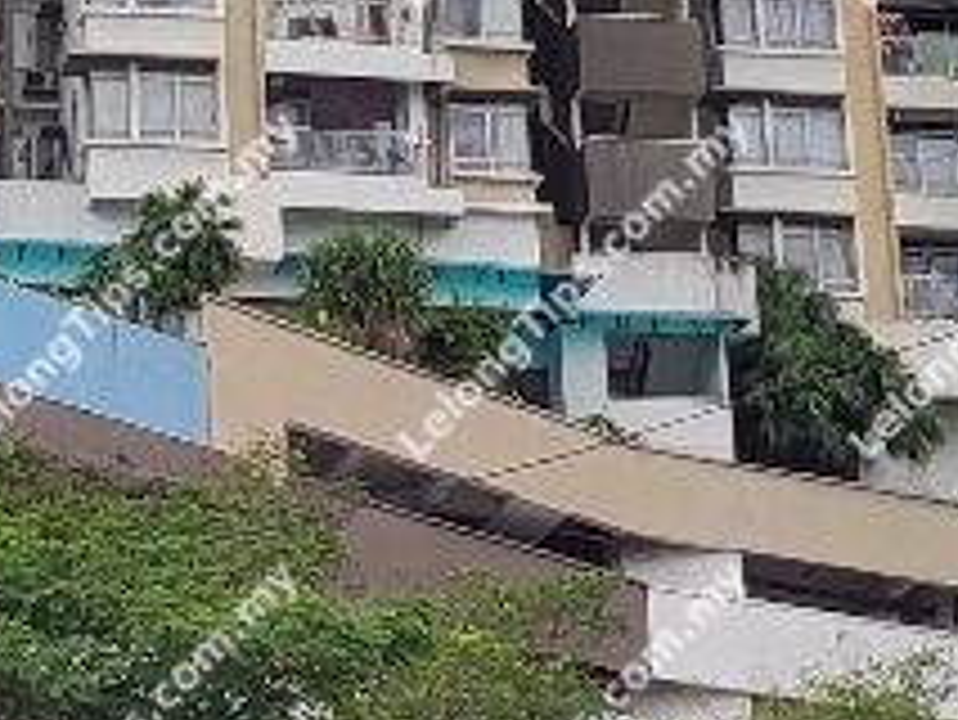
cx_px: -128
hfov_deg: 14.3
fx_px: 3711
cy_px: -634
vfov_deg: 10.3
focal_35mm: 134
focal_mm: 5.89
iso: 50
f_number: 1.89
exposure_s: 1/1382
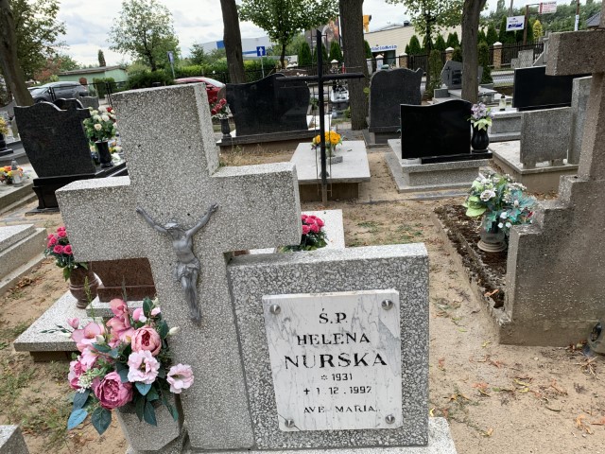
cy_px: 227
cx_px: 302
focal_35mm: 26
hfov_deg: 67.3
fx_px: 454
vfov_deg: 53.1
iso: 25
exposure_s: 1/497
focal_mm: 4.25
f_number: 1.8
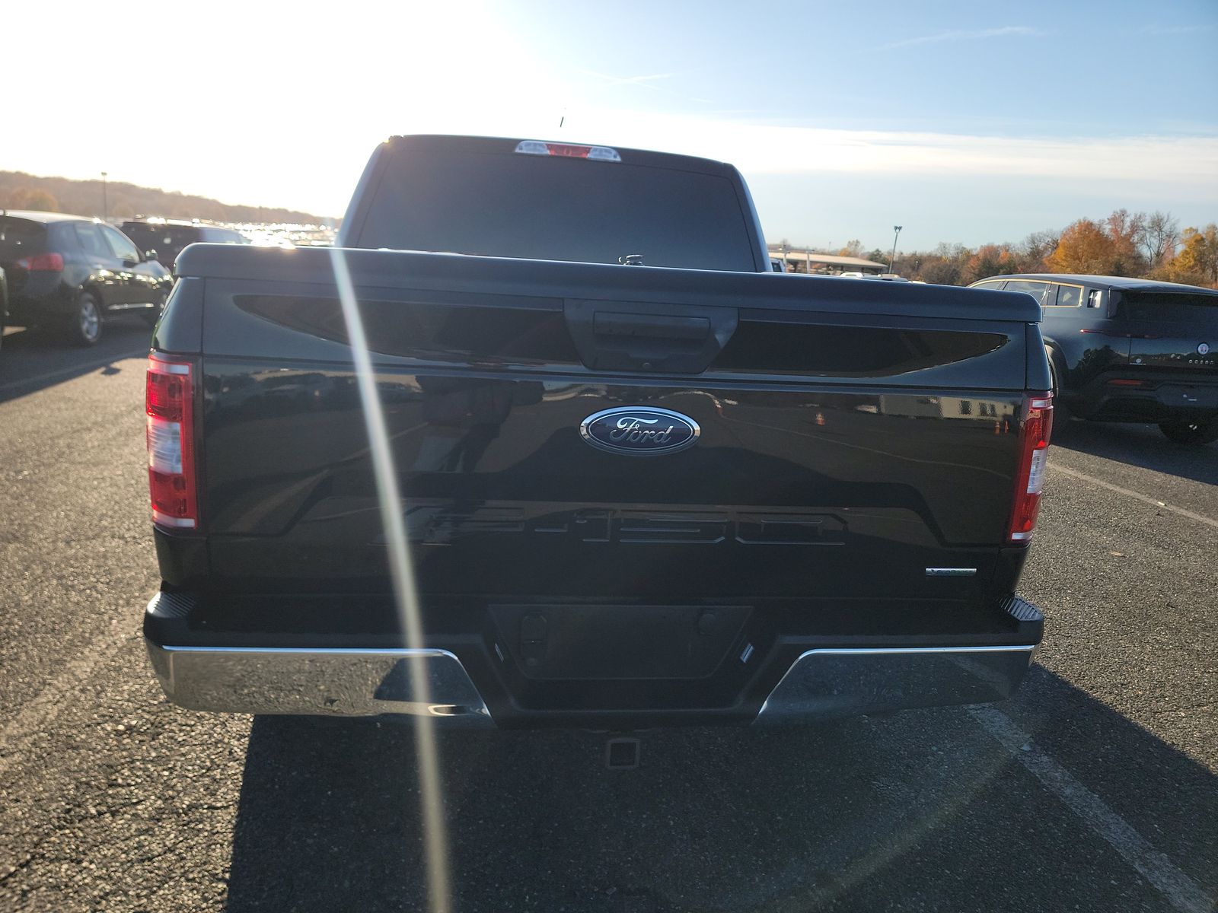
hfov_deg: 71.6
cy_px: 456
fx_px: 844
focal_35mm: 24
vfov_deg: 56.8
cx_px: 609
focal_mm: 6.7
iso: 50
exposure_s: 1/646
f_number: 1.8
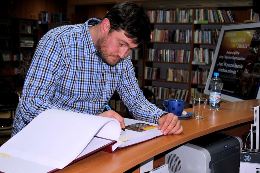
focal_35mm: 45
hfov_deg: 43.6
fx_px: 325
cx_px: 130
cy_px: 86
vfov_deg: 29.9
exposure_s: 1/60
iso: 200
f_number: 4.5
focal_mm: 30
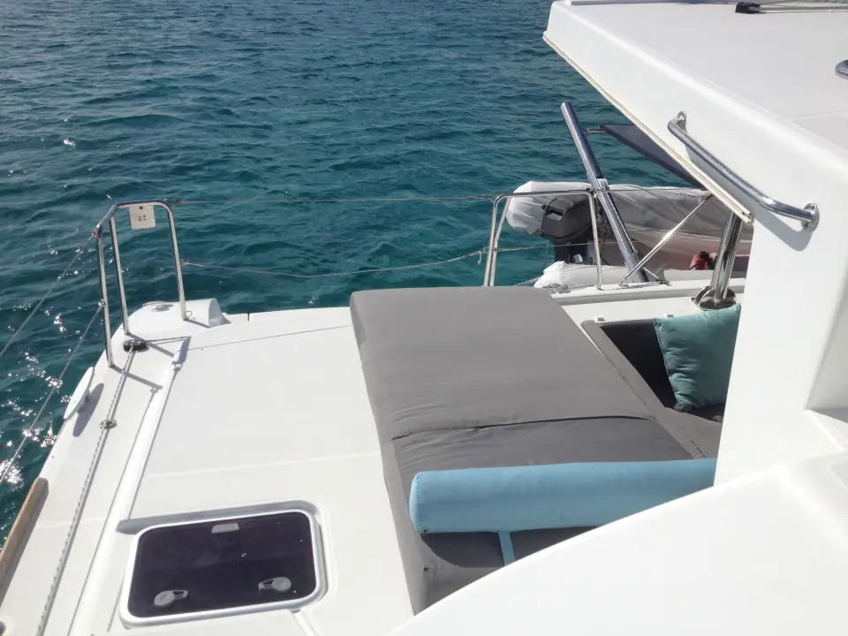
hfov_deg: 52.6
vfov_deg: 40.7
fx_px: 857
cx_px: 424
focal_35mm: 35
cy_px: 318
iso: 50
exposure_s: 1/4255
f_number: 2.4
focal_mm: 4.28
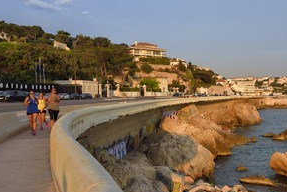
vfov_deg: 29.8
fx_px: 359
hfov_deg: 43.1
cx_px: 188
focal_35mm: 45
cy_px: 115
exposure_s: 1/500
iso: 200
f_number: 6.3
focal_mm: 31
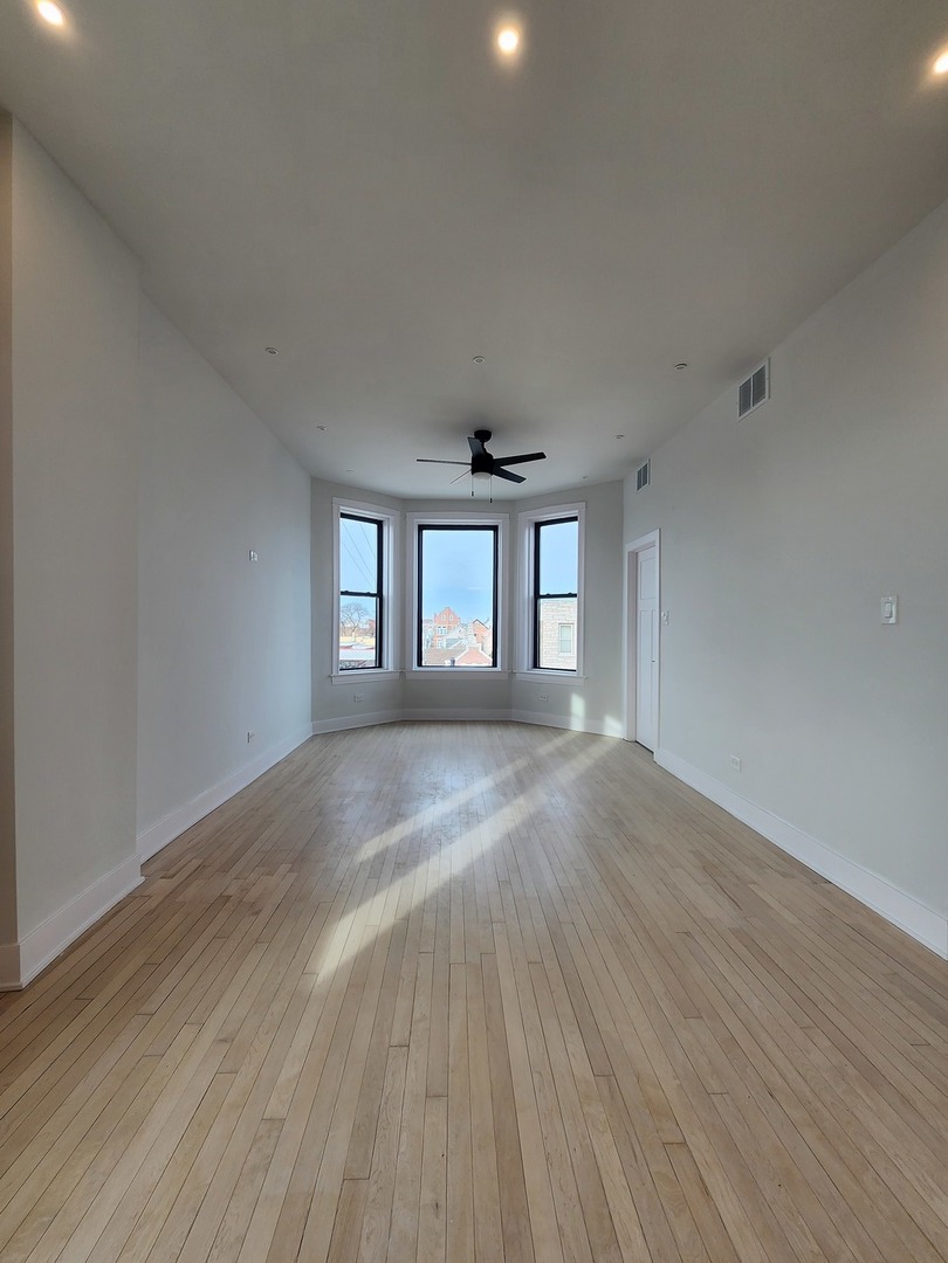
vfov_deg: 106.2
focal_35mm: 13
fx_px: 475
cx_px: 474
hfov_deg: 89.9
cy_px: 632
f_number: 2.2
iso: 50
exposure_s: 1/120
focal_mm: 2.2
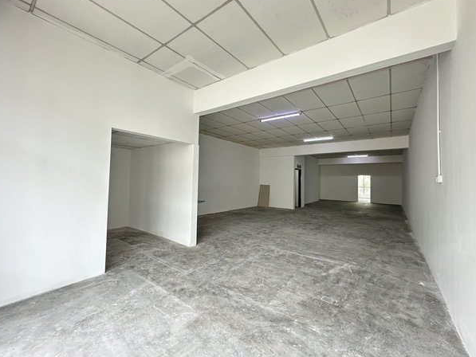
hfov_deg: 98.1
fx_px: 206
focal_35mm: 15
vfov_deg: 81.7
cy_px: 173
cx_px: 233
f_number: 2.2
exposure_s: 1/100
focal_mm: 2.22
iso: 250
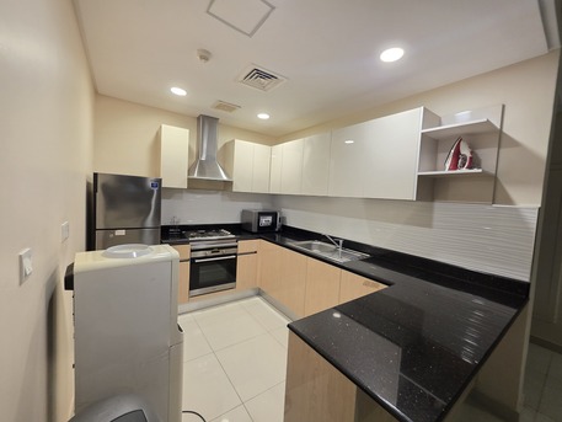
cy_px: 211
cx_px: 281
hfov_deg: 106.2
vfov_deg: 89.9
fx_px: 211
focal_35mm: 13
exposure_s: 1/50
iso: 320
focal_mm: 2.2
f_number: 1.9
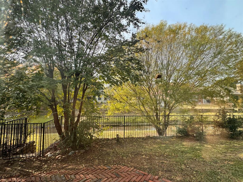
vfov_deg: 85.7
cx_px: 122
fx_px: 98
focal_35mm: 14
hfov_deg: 102.1
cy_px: 91
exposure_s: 1/371
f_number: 2.2
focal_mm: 2.22
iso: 40
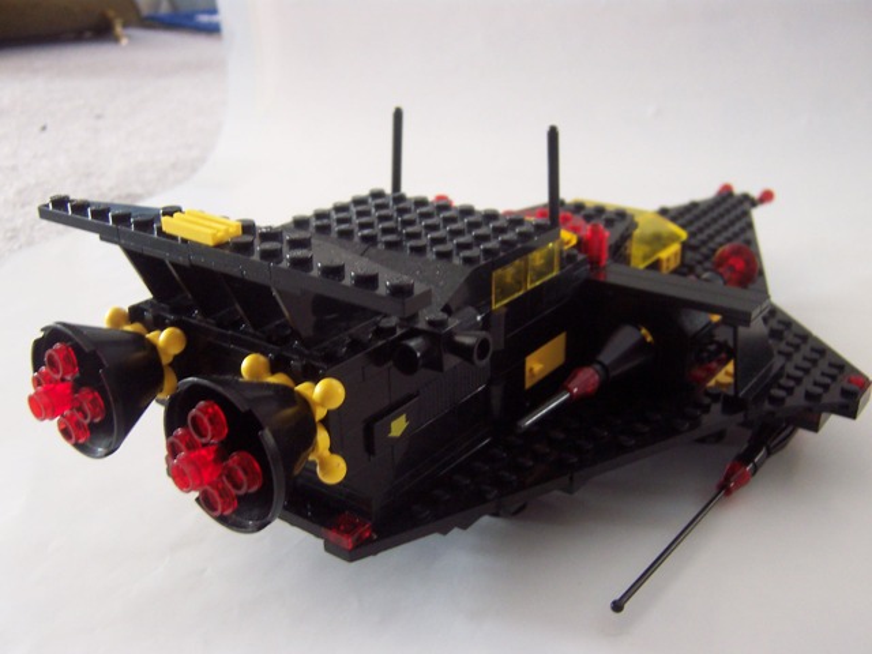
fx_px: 907
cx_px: 436
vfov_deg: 39.7
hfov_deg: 51.4
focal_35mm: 36
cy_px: 327
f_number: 2.8
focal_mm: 5.6
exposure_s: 1/15
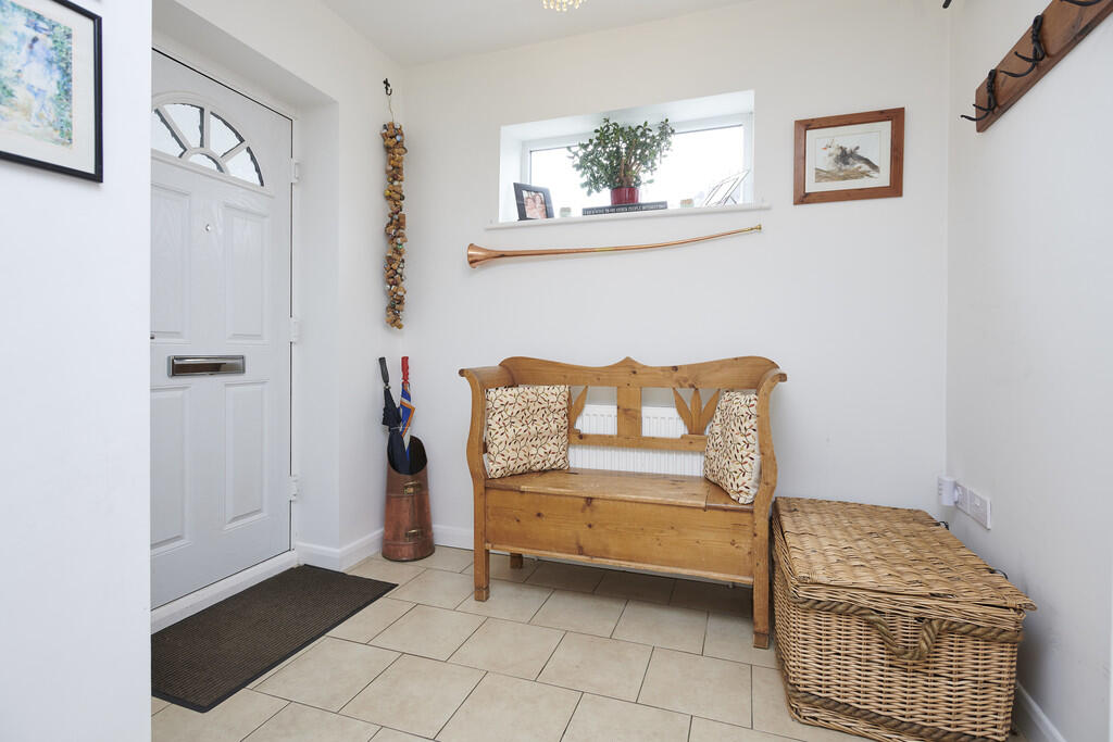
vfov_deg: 70.5
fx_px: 526
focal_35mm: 17
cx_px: 556
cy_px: 371
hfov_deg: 93.3
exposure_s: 1/60
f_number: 7.1
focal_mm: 17
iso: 500
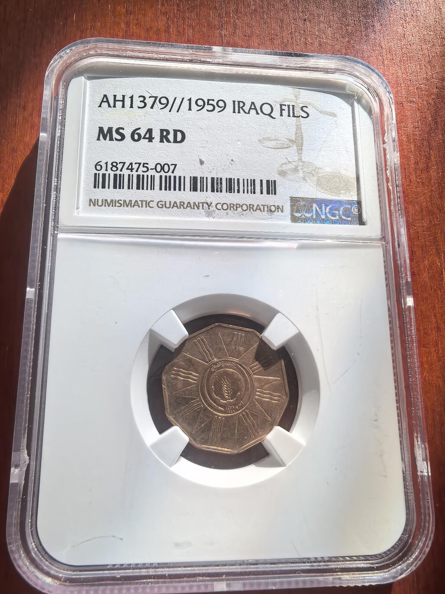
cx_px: 218
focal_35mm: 27
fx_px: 463
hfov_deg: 51.4
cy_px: 317
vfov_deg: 65.3
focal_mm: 1.68
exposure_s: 1/649
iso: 50
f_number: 2.2
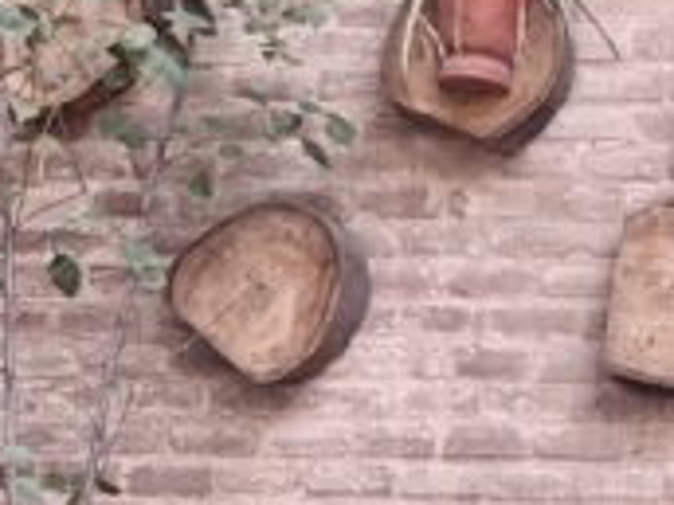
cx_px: 815
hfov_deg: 16.3
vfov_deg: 12.3
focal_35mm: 116
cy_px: 697
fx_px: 2259
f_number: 1.6
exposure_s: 1/122
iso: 40
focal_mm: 5.1
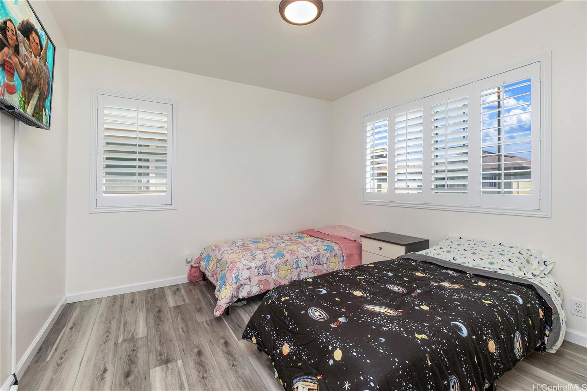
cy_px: 196
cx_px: 294
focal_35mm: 15
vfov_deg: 77.3
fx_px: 245
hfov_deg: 100.4
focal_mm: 10
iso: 250
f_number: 8
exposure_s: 1/500
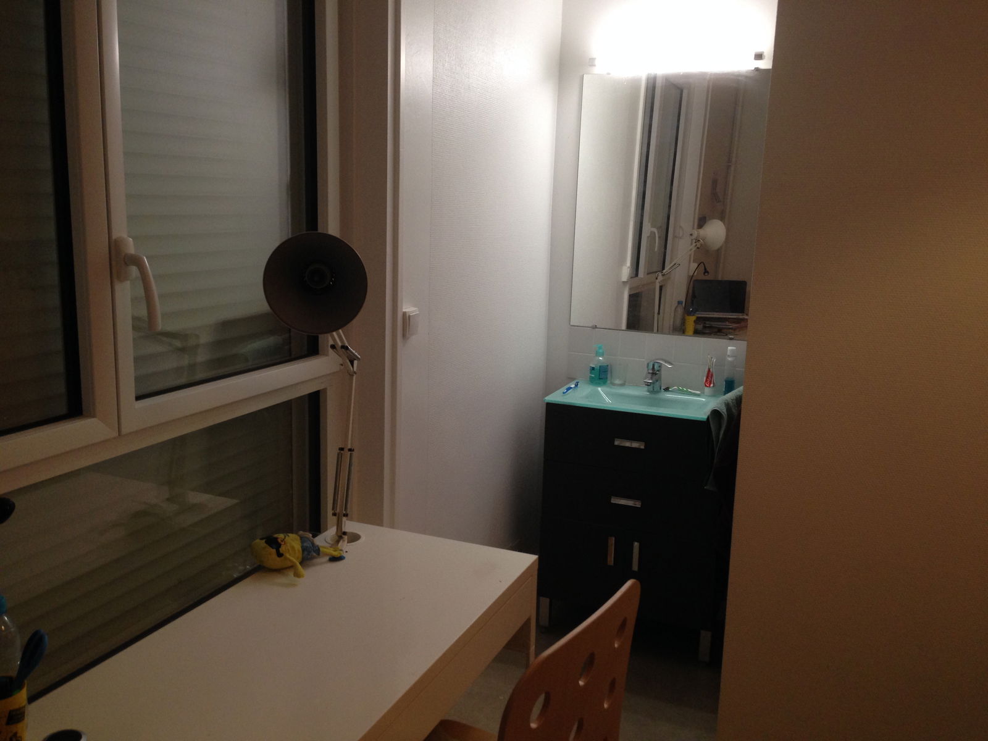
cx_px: 494
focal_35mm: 33
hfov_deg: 55.4
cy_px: 370
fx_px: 942
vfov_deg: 42.9
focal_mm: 4.12
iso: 125
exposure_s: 1/20
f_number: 2.4
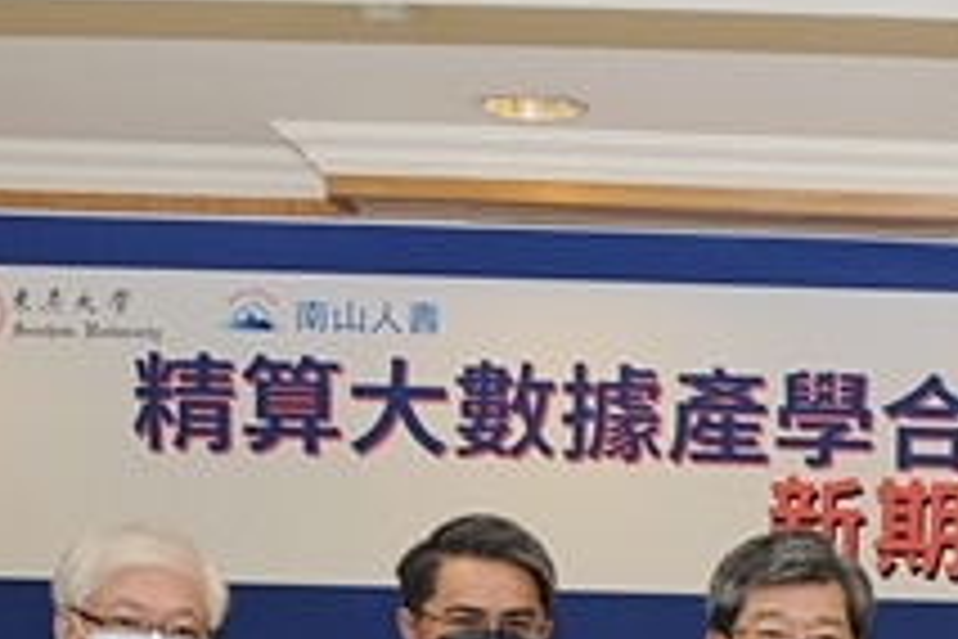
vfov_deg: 12.2
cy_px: 1026
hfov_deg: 18.2
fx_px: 2821
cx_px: 1167
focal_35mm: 106
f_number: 5.6
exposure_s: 1/60
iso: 400
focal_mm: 20
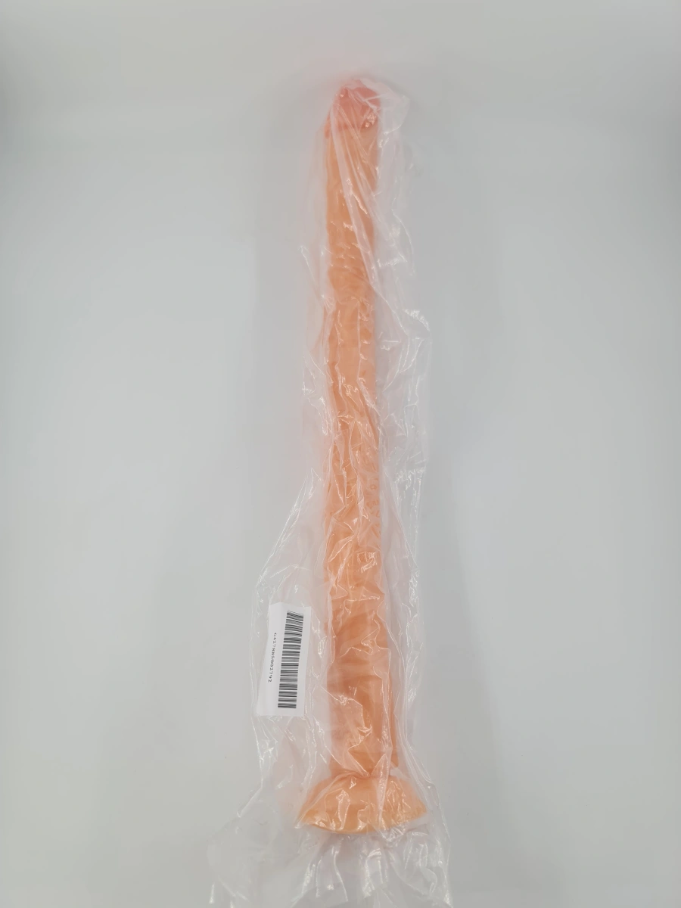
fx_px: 656
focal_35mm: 25
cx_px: 340
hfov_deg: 54.9
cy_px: 454
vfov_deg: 69.4
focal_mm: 7
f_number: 1.8
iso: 50
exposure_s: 1/263
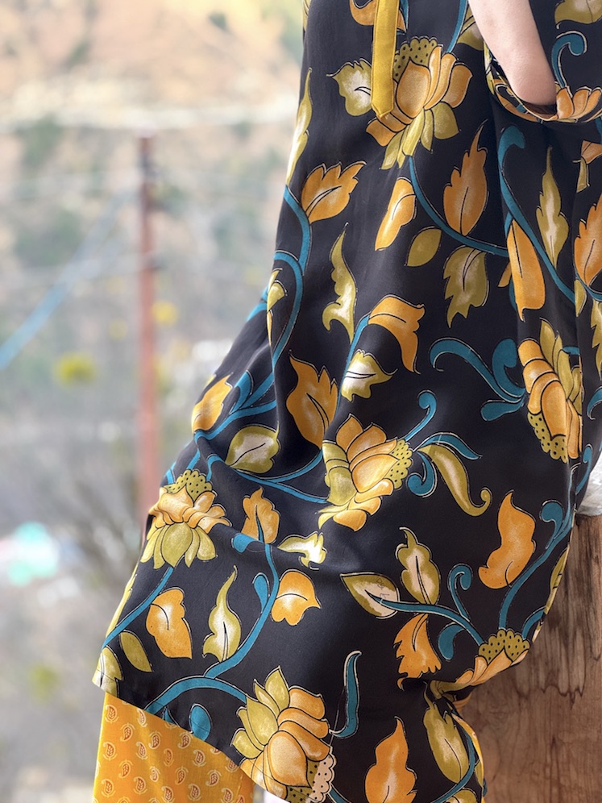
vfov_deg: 25.3
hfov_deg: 19.1
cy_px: 402
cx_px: 301
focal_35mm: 77
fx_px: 1785
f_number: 2.8
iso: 80
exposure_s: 1/99
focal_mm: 9
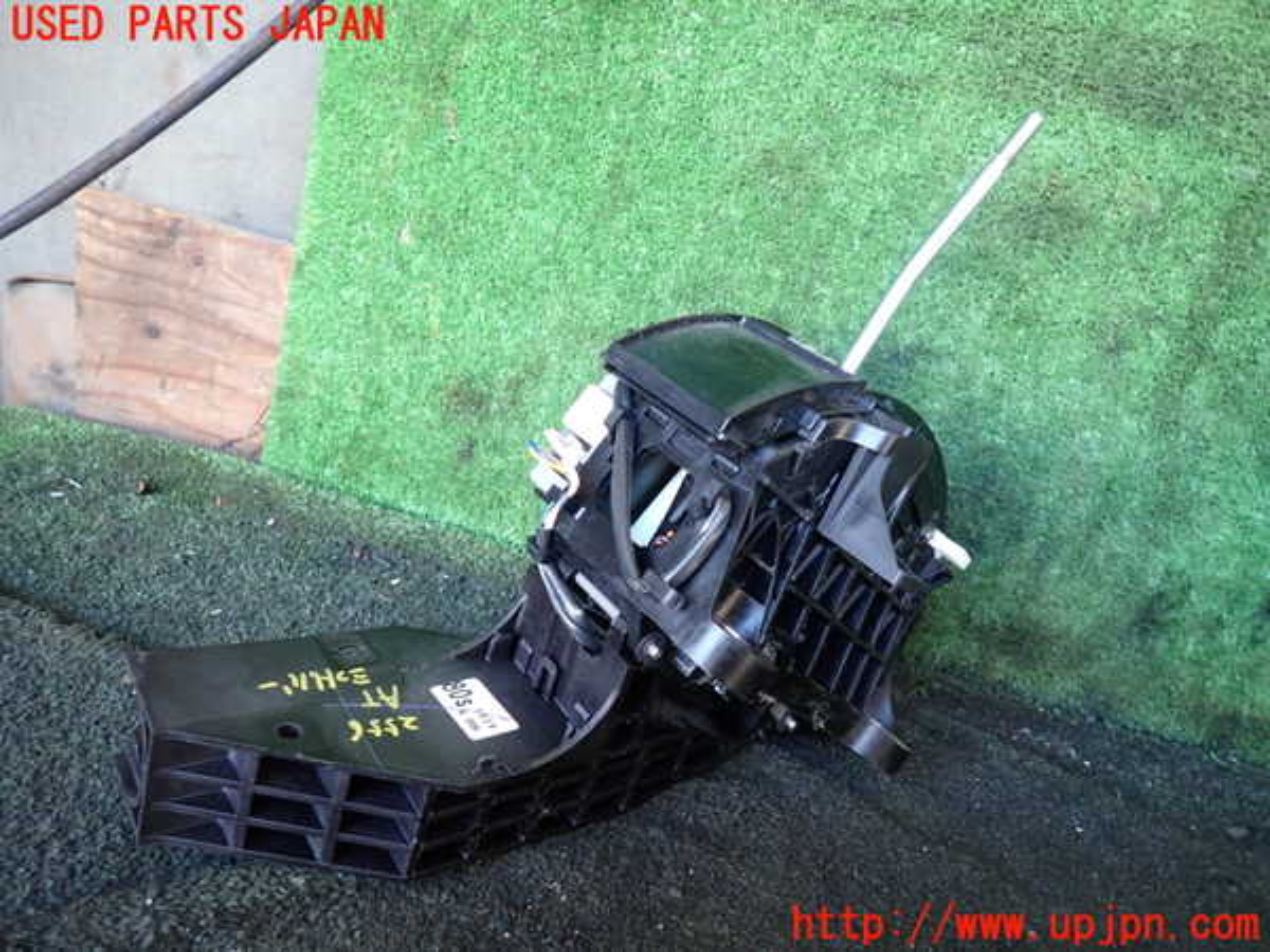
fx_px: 917
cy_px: 476
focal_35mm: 25
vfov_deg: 54.9
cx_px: 635
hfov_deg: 69.4
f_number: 2
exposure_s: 1/30
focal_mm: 4.5
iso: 200
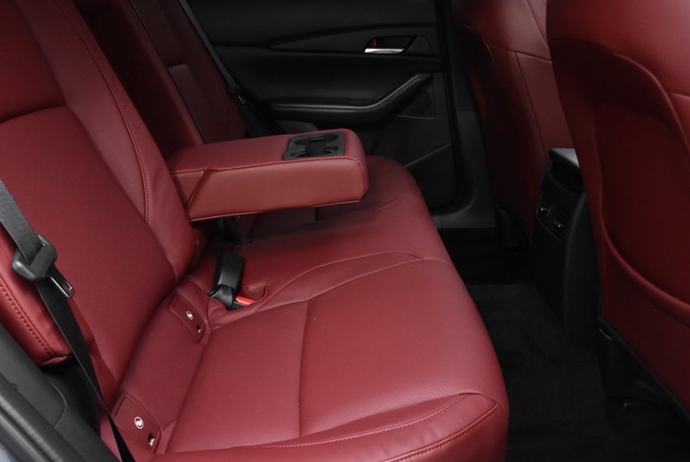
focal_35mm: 30
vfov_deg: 44.2
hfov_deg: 62.6
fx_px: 567
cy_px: 203
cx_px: 349
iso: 3200
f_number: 8
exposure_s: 1/100
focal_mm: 17
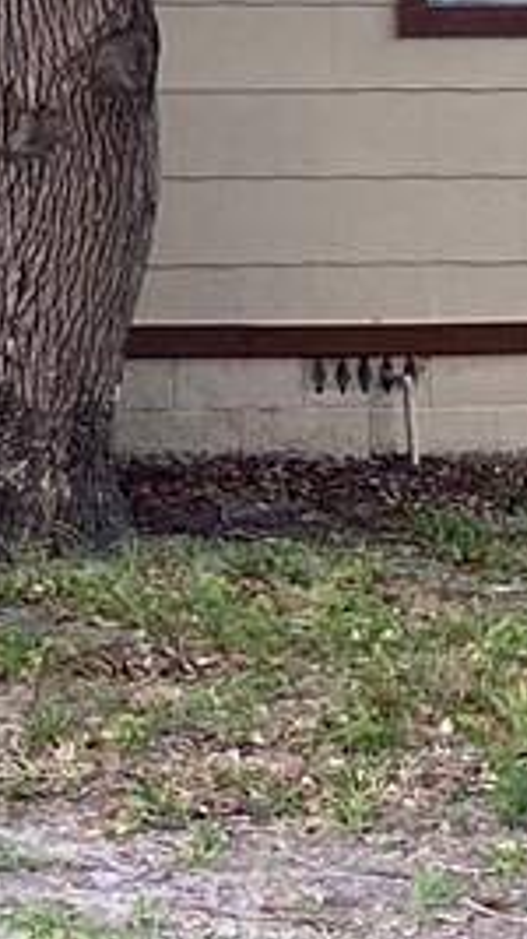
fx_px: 4227
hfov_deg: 6.9
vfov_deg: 12.5
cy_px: 42
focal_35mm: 170
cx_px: -541
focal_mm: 4.25
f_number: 1.8
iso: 125
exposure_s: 1/117
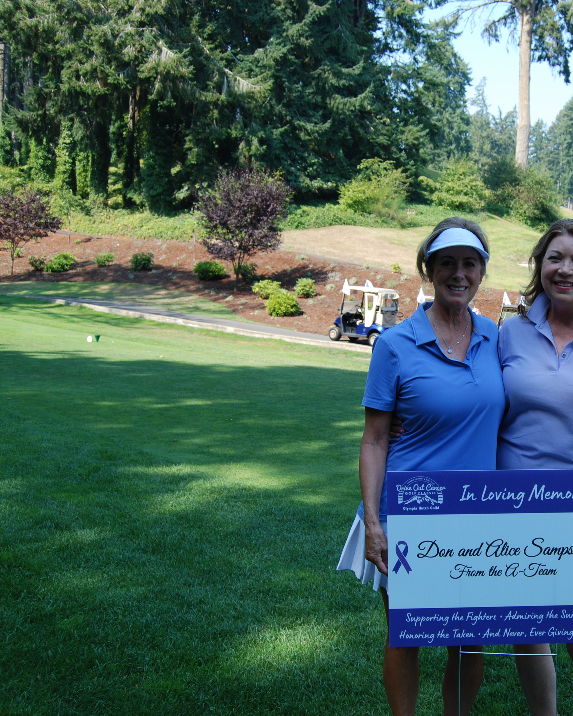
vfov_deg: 45.1
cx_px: 508
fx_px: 863
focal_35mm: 41
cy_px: 361
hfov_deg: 34.8
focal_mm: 19
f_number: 6.3
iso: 100
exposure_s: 1/160
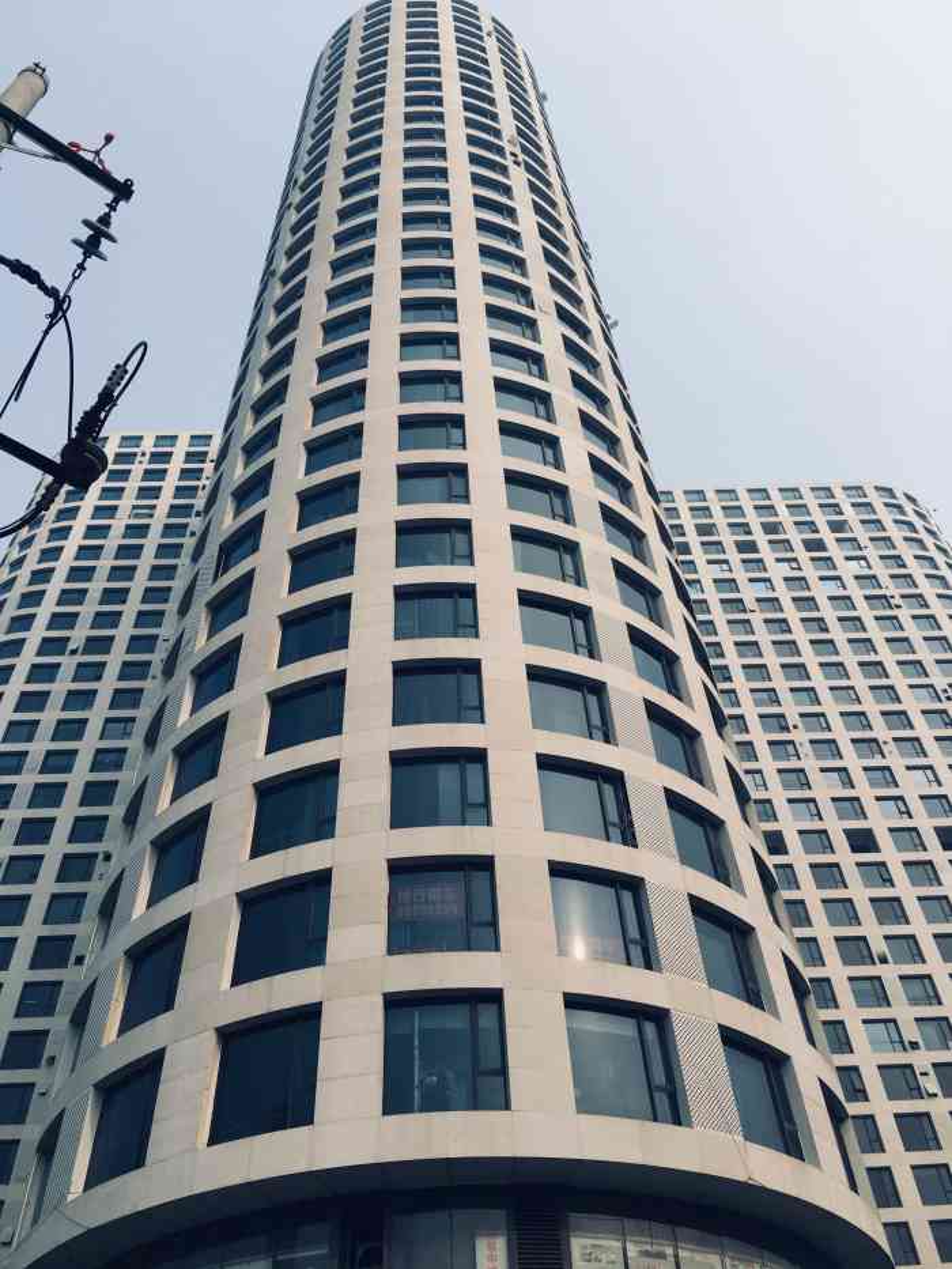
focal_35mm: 29
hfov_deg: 48.2
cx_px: 476
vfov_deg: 61.7
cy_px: 634
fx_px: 1063
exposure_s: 1/1832
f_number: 2.2
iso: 25
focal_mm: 4.15
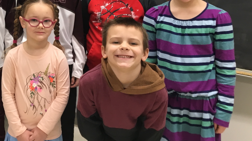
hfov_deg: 30.2
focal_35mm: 65
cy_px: -18
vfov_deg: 17.8
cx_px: 1
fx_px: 434
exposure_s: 1/30
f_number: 2.2
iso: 64
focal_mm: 4.15
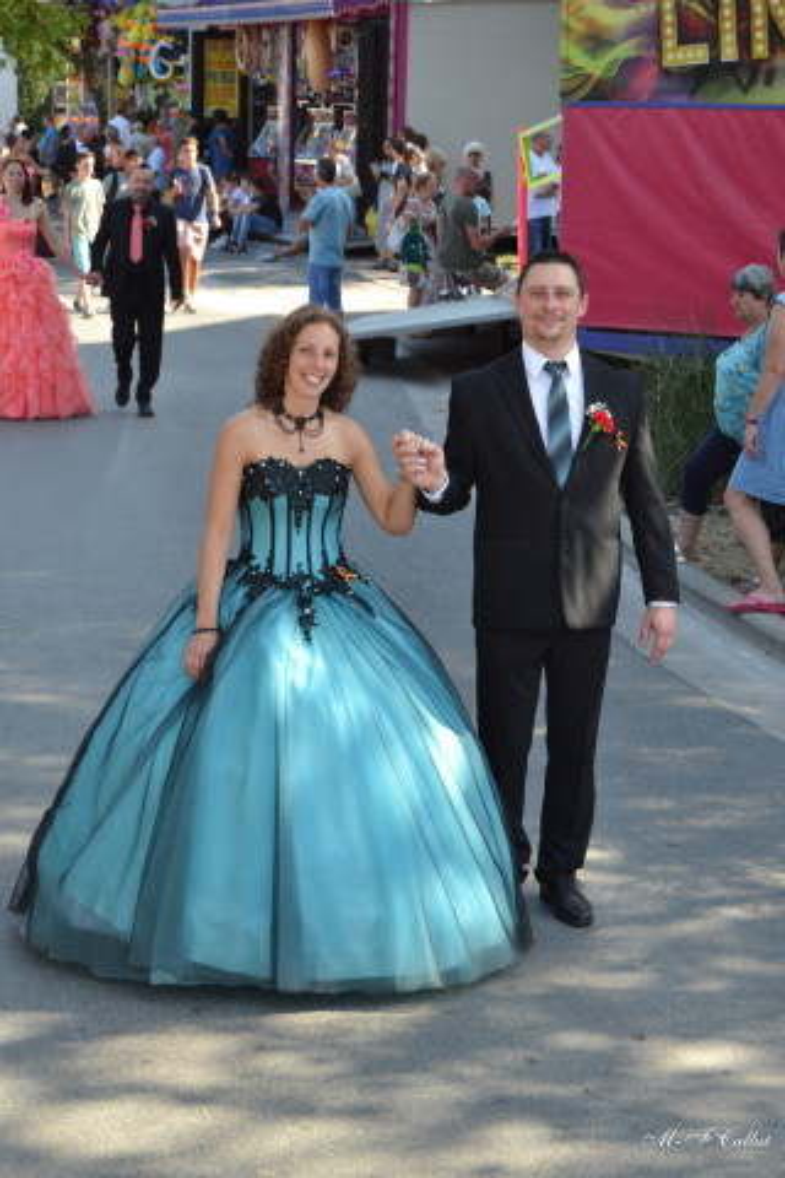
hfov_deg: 17.5
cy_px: 589
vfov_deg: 26.0
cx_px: 392
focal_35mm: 78
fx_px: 2551
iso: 160
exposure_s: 1/125
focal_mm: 52
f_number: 5.6
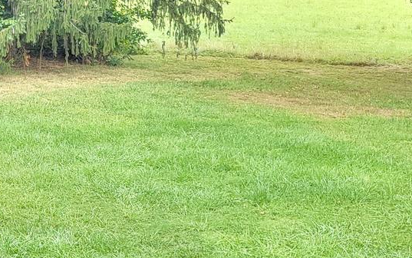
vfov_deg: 13.0
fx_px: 1134
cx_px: -133
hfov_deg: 19.0
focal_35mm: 101
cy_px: 97
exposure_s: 1/120
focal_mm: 7
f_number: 1.8
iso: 40
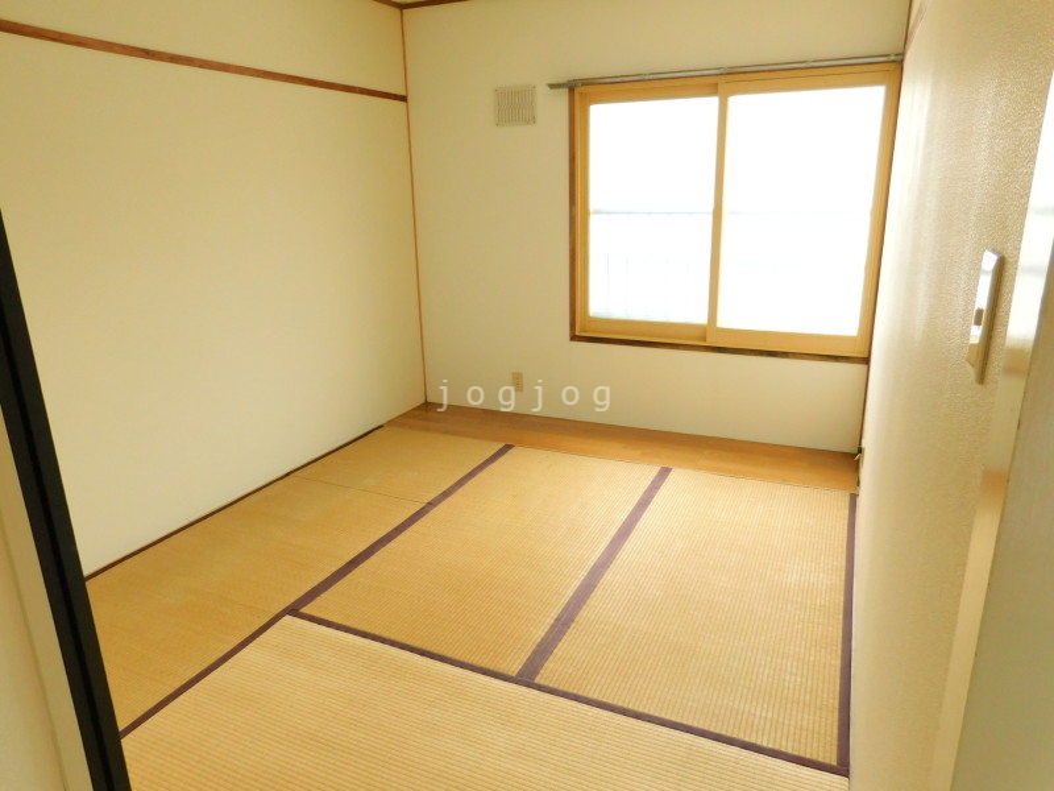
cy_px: 396
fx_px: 700
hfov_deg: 73.9
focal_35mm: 23
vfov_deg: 58.9
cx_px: 527
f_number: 3
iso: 125
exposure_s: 1/50
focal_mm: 4
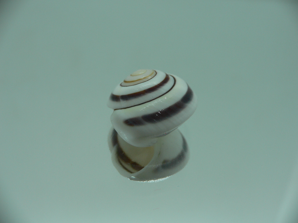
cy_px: 112
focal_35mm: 35
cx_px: 149
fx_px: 301
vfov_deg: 40.7
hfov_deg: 52.6
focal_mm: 4.6
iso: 80
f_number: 2.8
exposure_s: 1/80
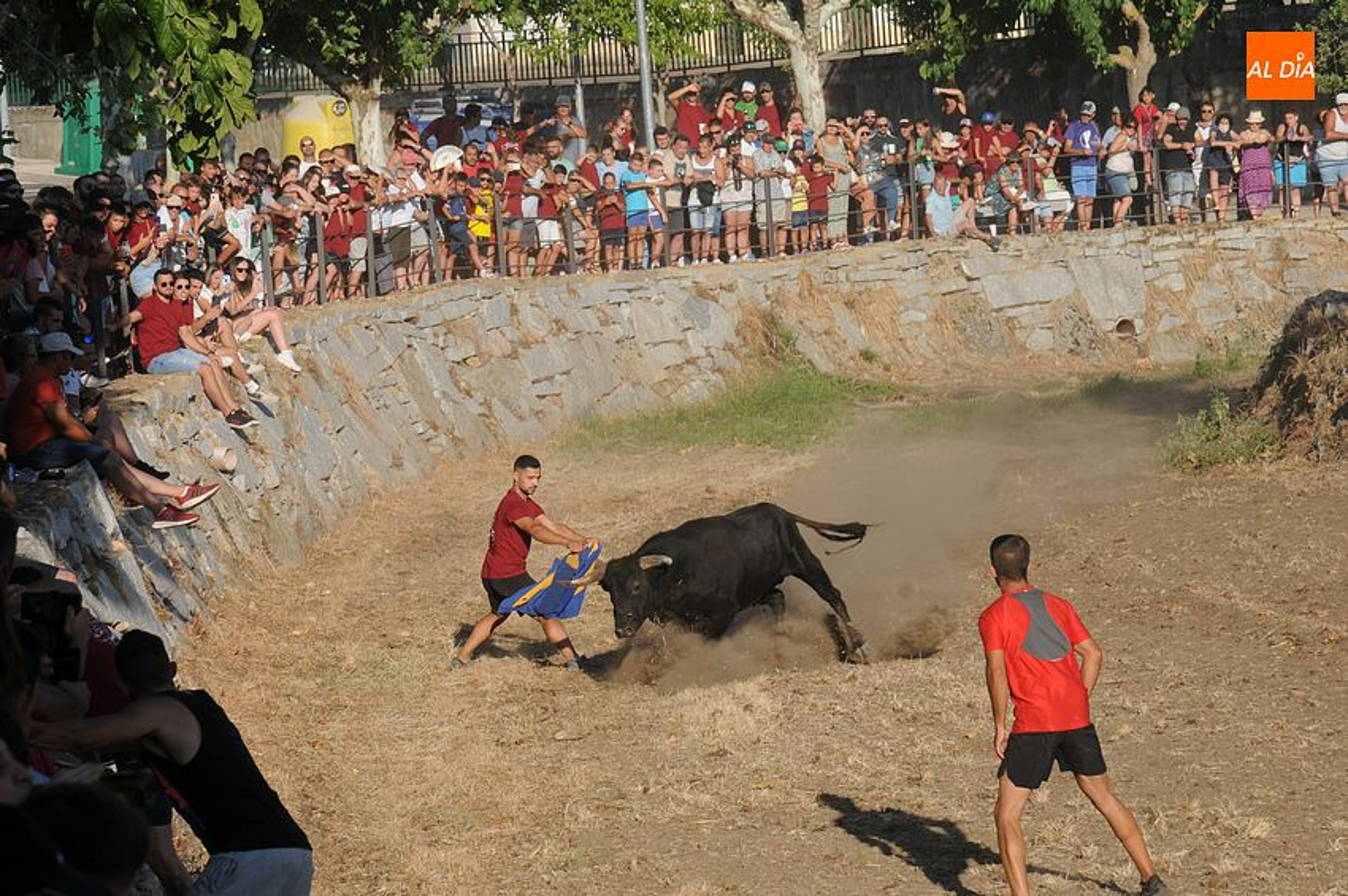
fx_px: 6733
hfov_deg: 11.4
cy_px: 448
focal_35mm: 180
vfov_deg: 7.6
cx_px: 674
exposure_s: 1/320
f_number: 10
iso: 250
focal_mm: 120
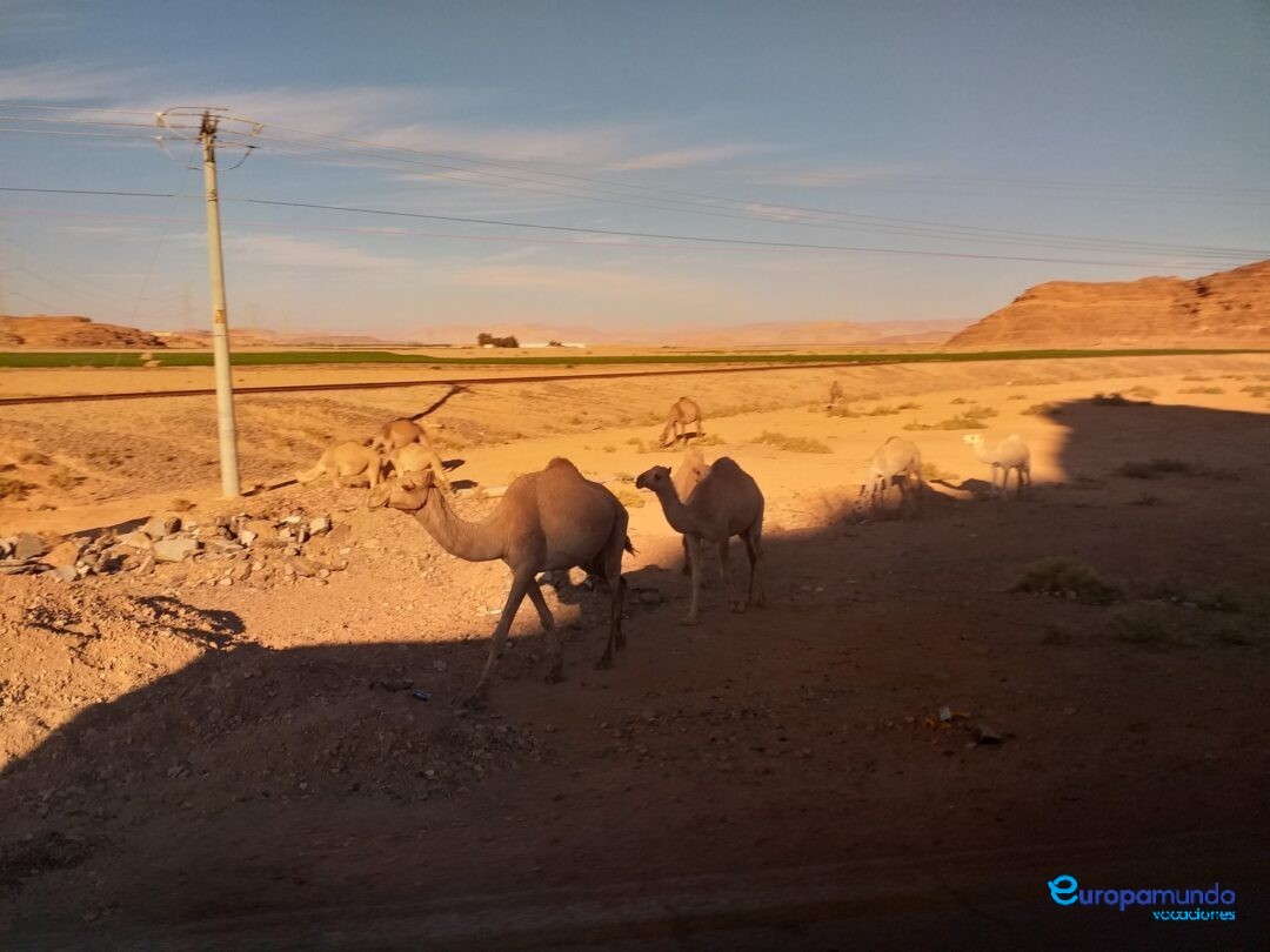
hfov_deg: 67.3
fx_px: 954
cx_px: 635
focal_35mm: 26
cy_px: 476
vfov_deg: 53.1
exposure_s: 1/154
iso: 40
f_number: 1.9
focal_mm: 3.6
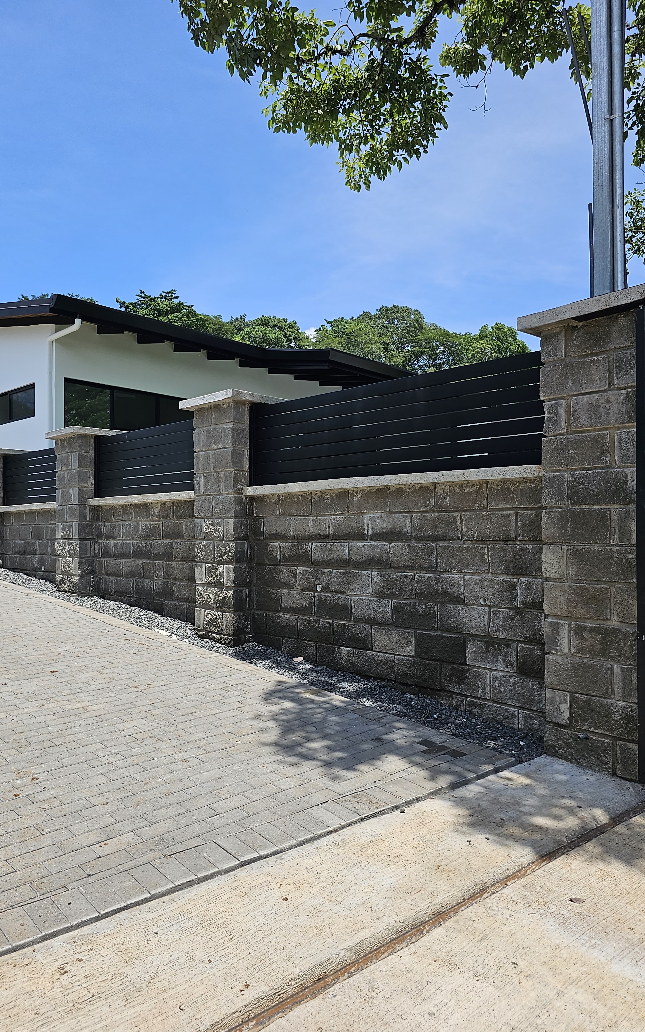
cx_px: 287
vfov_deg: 72.5
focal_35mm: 25
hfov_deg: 49.2
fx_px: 703
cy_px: 527
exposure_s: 1/2000
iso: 32
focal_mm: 6.3
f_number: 1.7
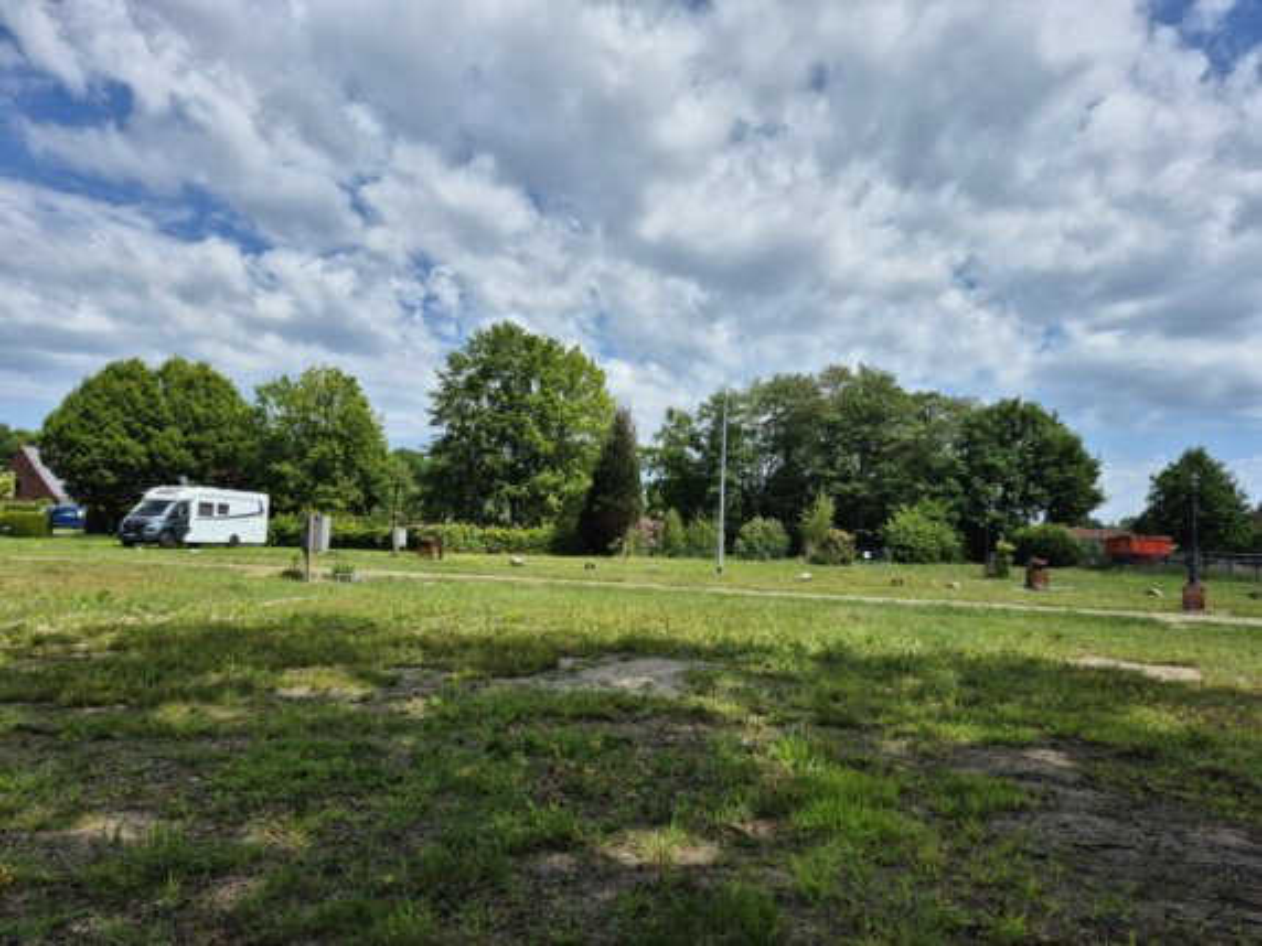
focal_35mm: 23
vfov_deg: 58.9
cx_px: 631
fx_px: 839
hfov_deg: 73.9
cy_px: 473
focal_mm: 5.4
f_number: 1.8
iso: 25
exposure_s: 1/2648
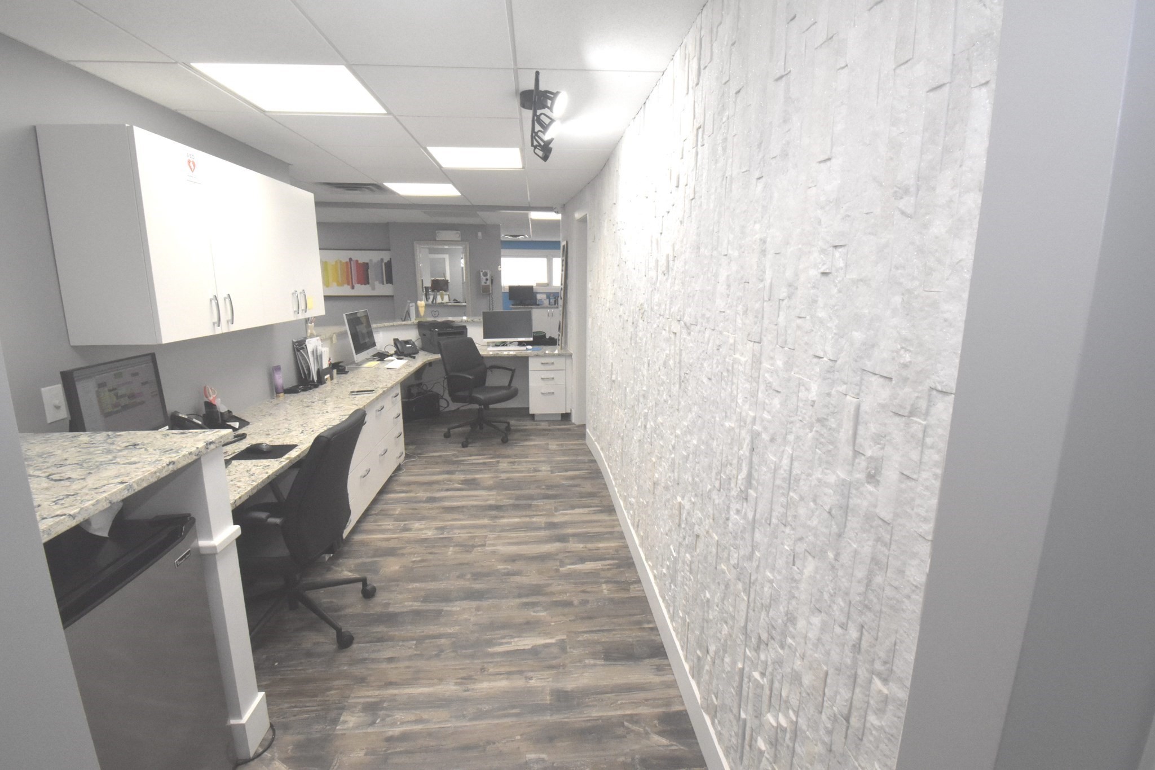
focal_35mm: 15
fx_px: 481
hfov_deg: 100.4
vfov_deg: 77.3
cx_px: 578
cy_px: 385
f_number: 16
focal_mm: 10
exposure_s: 1/100
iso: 2500
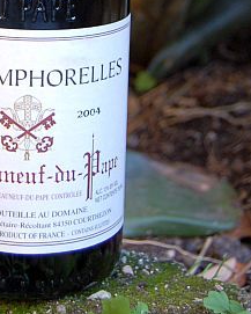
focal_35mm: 121
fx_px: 1126
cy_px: -79
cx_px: 30
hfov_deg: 12.6
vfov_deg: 15.2
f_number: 4.5
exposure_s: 1/60
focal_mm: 31
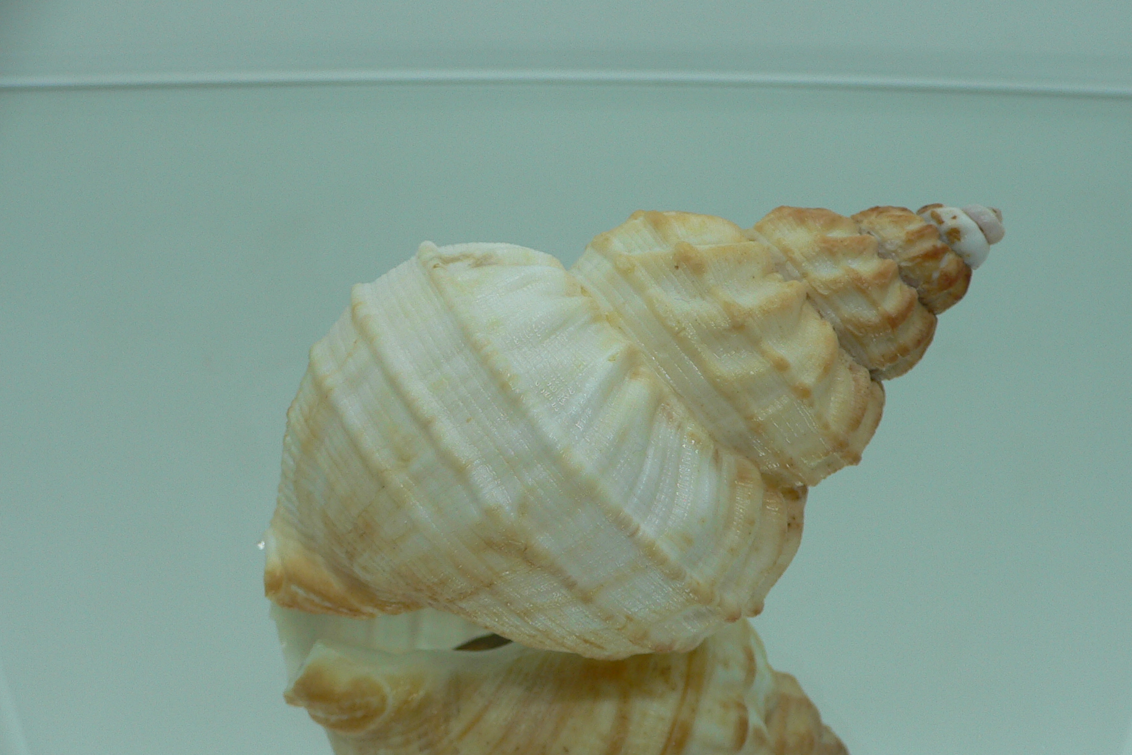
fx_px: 1258
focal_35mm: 40
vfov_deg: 33.4
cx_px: 615
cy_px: 409
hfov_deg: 48.4
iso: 80
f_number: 2.8
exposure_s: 1/80
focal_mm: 4.6
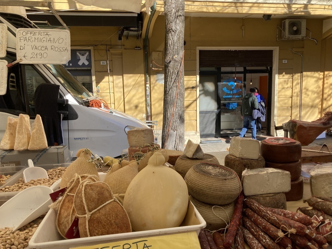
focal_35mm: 28
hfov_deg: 63.4
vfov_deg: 49.7
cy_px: 124
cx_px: 166
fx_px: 269
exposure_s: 1/421
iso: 20
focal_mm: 3.99
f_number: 1.8
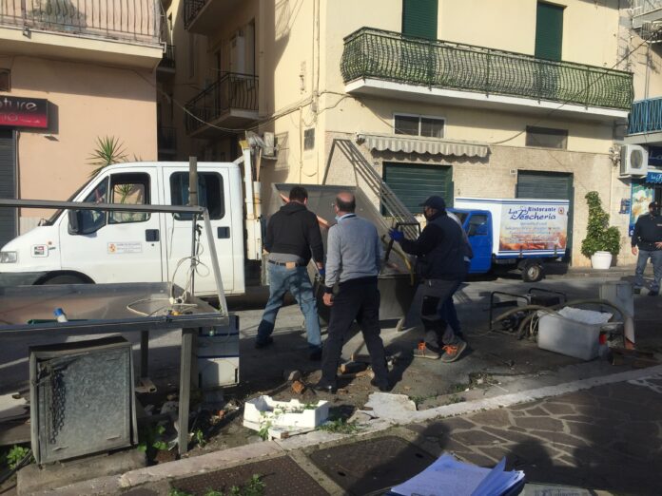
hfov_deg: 61.7
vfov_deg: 48.2
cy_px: 248
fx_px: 555
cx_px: 331
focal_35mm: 29
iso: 32
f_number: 2.2
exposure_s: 1/2639
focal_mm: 4.15
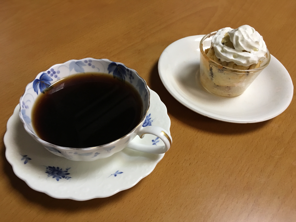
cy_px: 111
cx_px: 148
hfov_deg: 61.7
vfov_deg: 48.2
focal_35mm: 29
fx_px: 248
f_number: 2.2
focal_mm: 4.15
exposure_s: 1/17
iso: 100
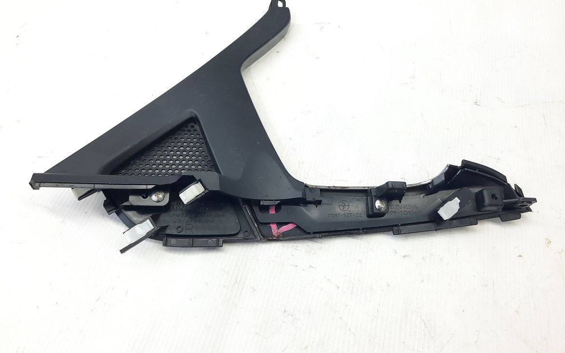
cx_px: 278
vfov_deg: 45.9
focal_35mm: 27
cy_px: 149
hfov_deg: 68.4
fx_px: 416
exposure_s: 1/50
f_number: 2
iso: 80
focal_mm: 4.6
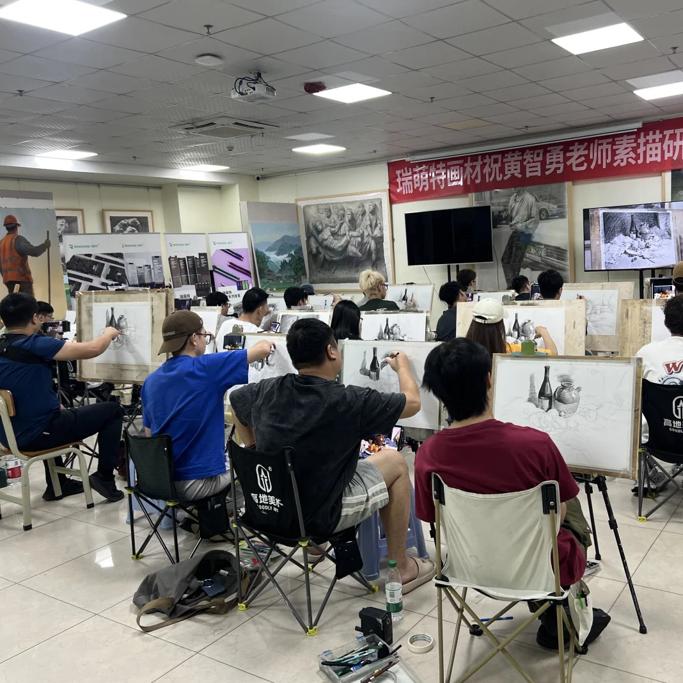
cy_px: 344
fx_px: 692
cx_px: 404
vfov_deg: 52.5
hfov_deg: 52.2
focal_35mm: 31
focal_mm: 5.7
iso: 100
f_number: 1.5
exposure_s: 1/100
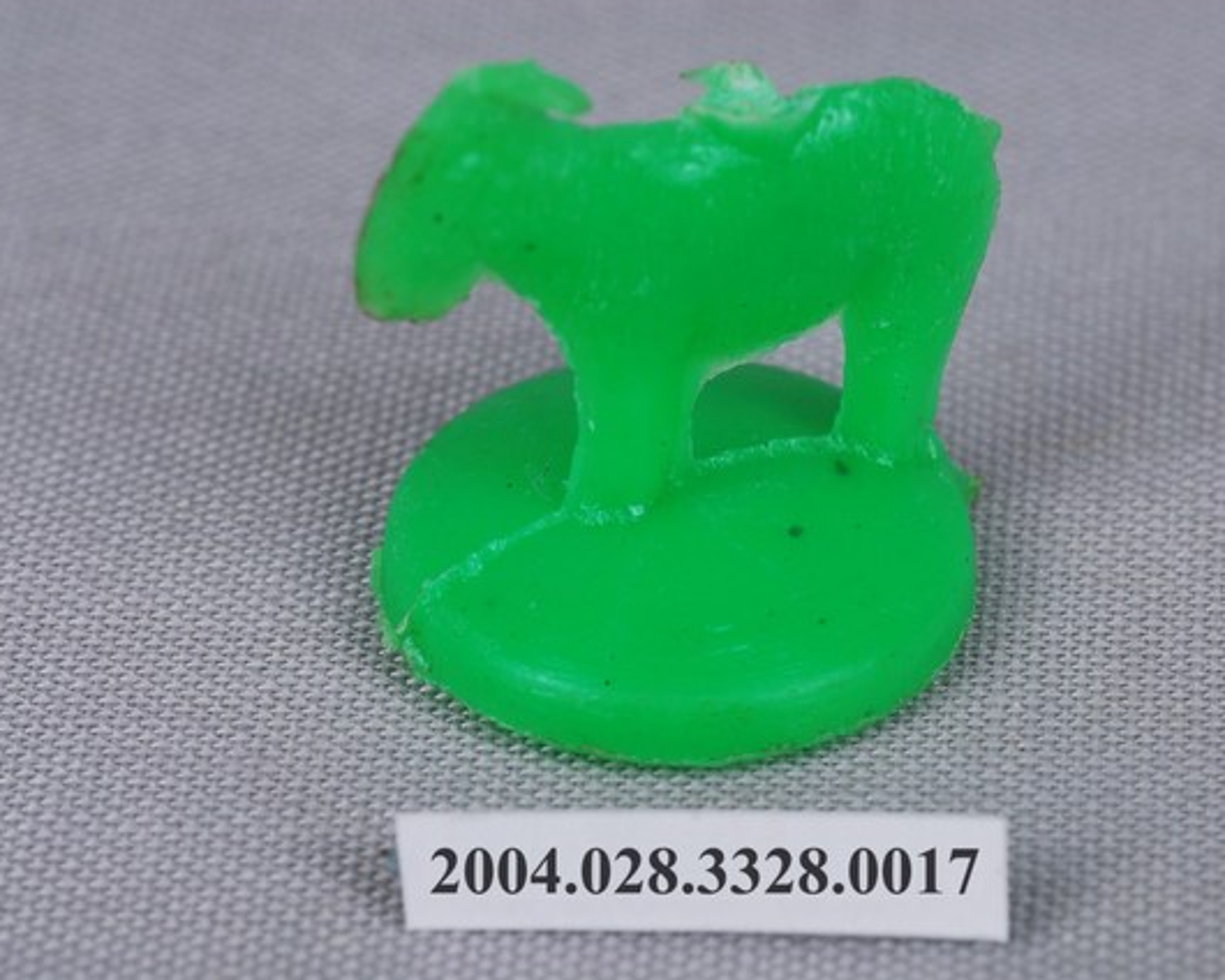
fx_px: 3698
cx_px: 654
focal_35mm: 102
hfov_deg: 18.8
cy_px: 490
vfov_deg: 15.1
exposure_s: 1/125
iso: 100
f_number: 25
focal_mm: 60
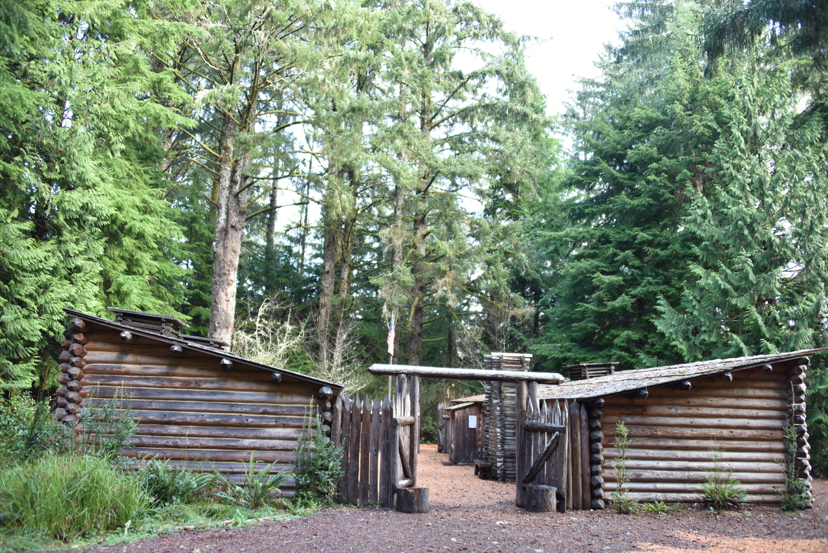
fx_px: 644
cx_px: 414
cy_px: 276
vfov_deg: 46.4
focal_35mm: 28
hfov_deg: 65.5
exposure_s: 1/60
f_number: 3.5
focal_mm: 28
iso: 320
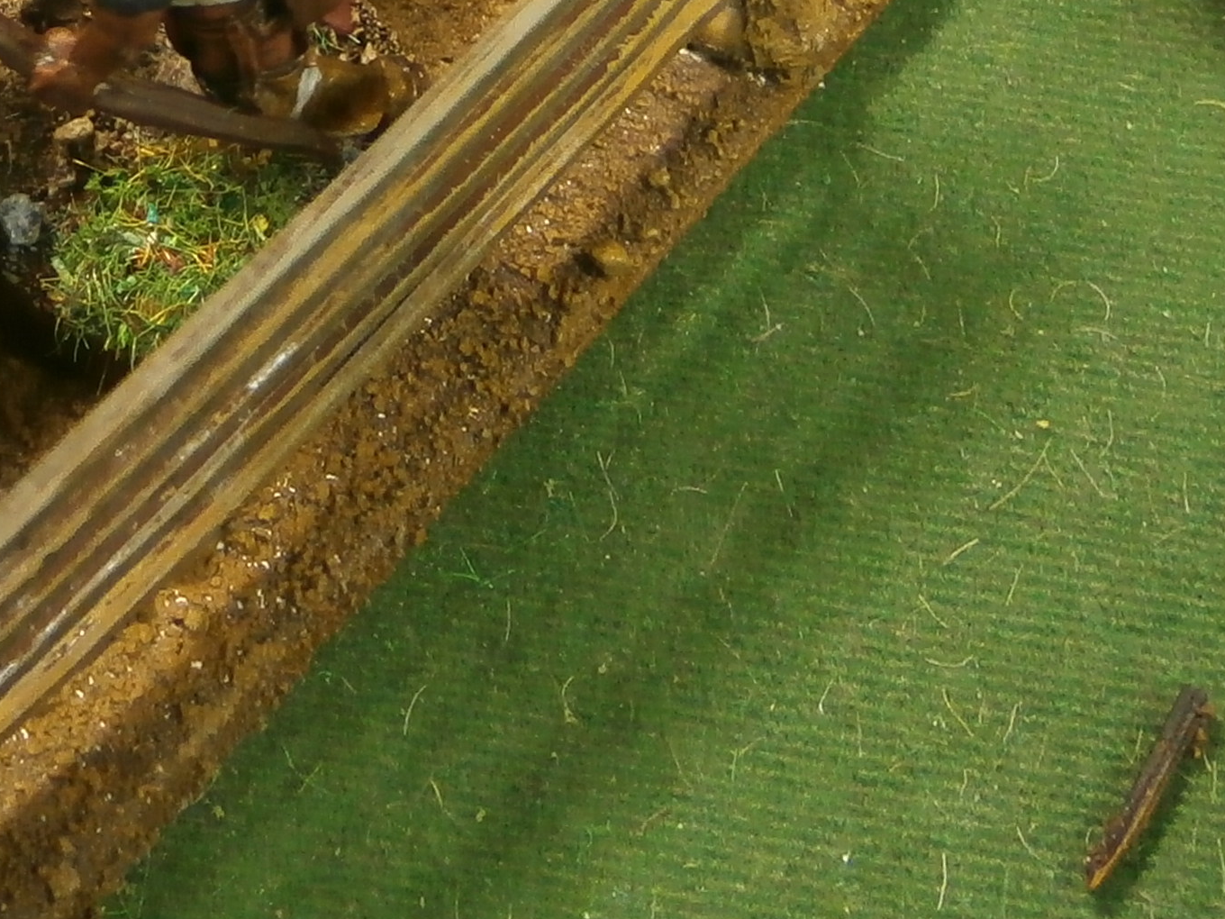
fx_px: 2902
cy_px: -326
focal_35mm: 82
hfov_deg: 22.6
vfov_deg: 16.8
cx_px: -84
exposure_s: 1/20
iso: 200
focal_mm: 4.7
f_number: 2.8
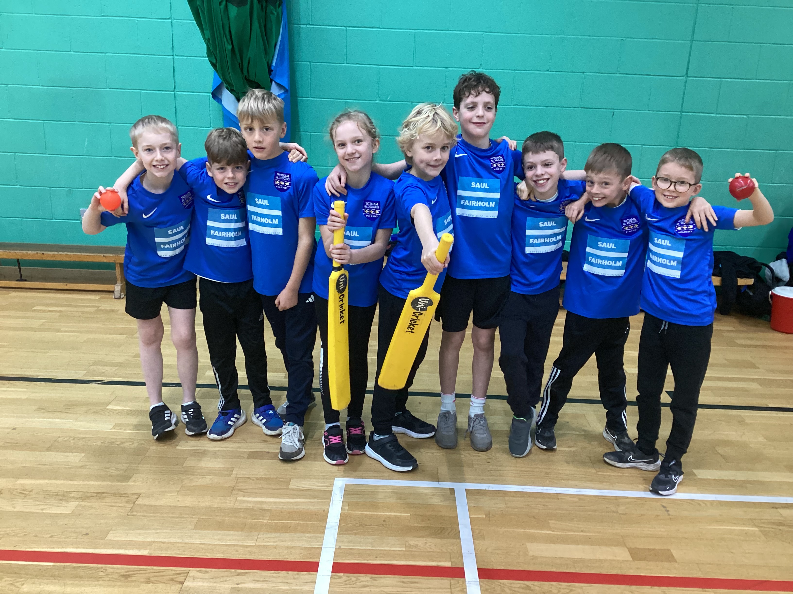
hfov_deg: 58.4
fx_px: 710
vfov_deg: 45.4
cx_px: 396
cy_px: 297
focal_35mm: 31
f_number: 2.4
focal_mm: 3.3
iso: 250
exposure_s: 1/40
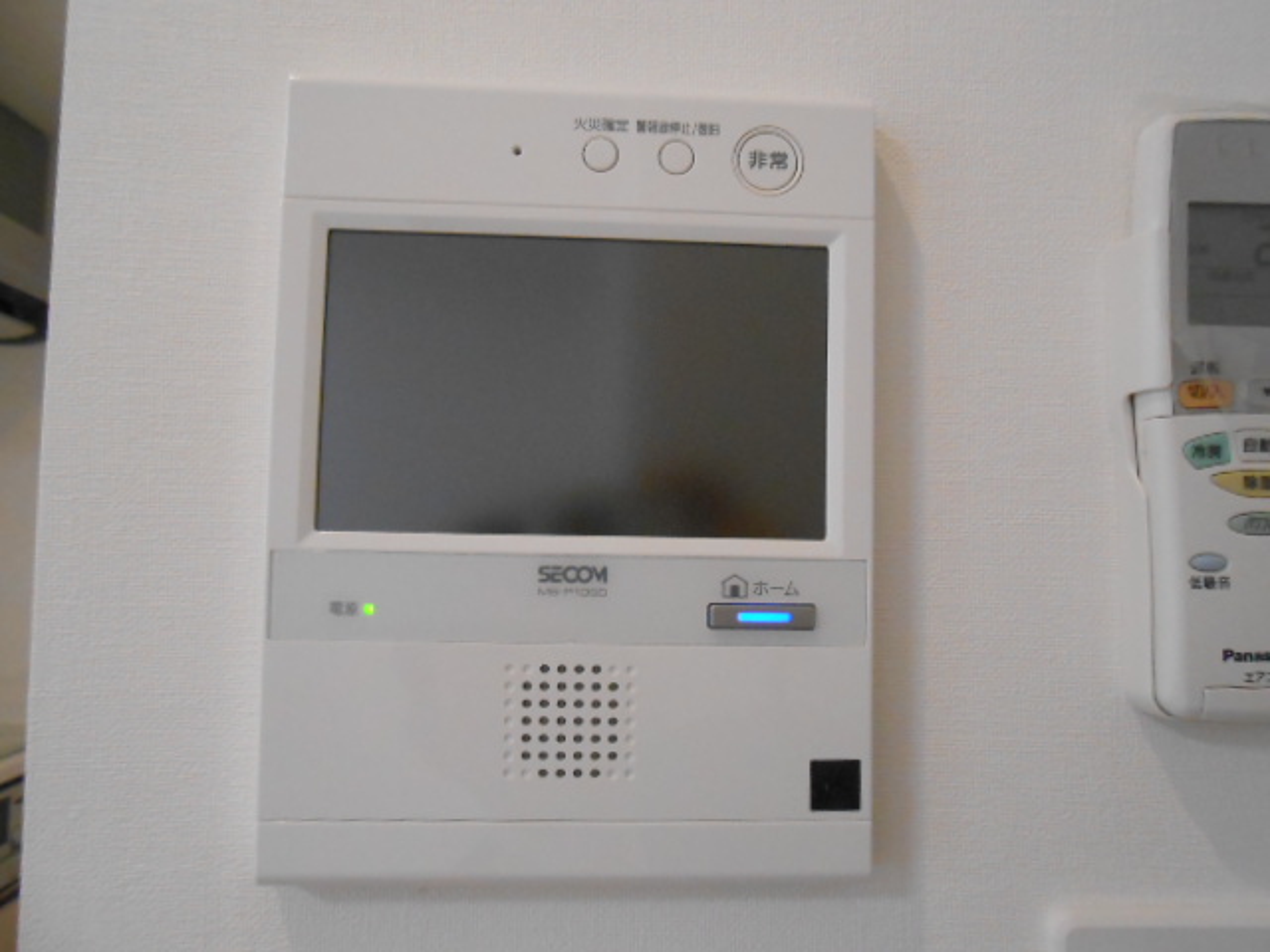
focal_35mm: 26
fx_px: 954
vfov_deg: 53.1
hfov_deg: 67.3
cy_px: 476
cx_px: 635
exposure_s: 1/125
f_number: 3.5
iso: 800
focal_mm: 4.6
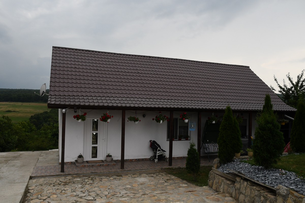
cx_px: 152
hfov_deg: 65.5
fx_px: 237
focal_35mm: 28
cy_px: 102
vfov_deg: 46.4
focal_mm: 19
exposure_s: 1/640
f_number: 5.6
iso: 1000
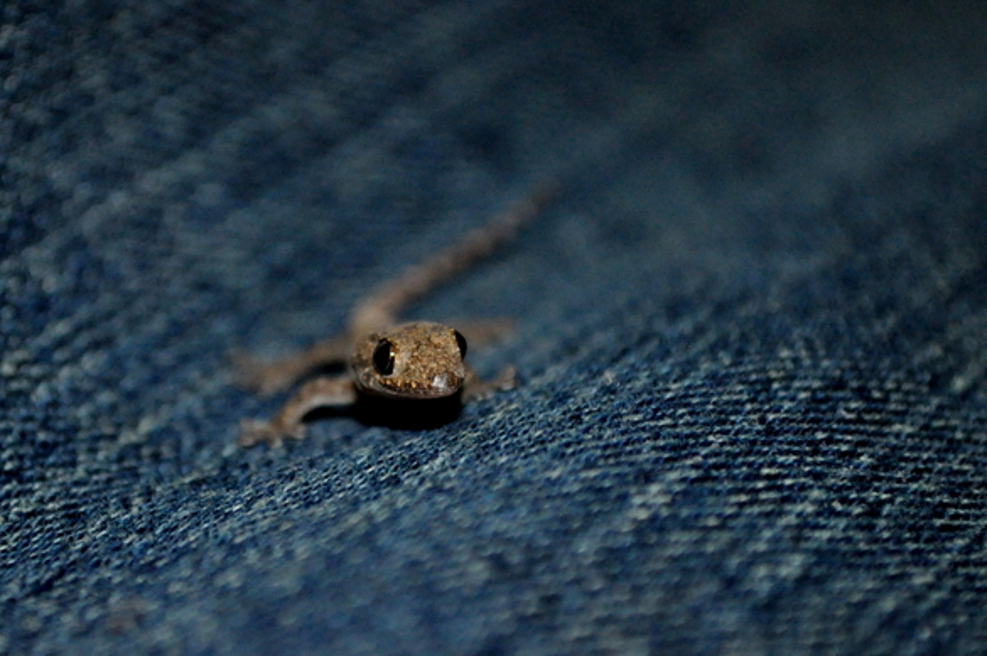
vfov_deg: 12.1
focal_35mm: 113
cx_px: 404
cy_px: 395
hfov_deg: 18.2
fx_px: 3087
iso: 2500
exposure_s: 1/60
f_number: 5.6
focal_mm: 55
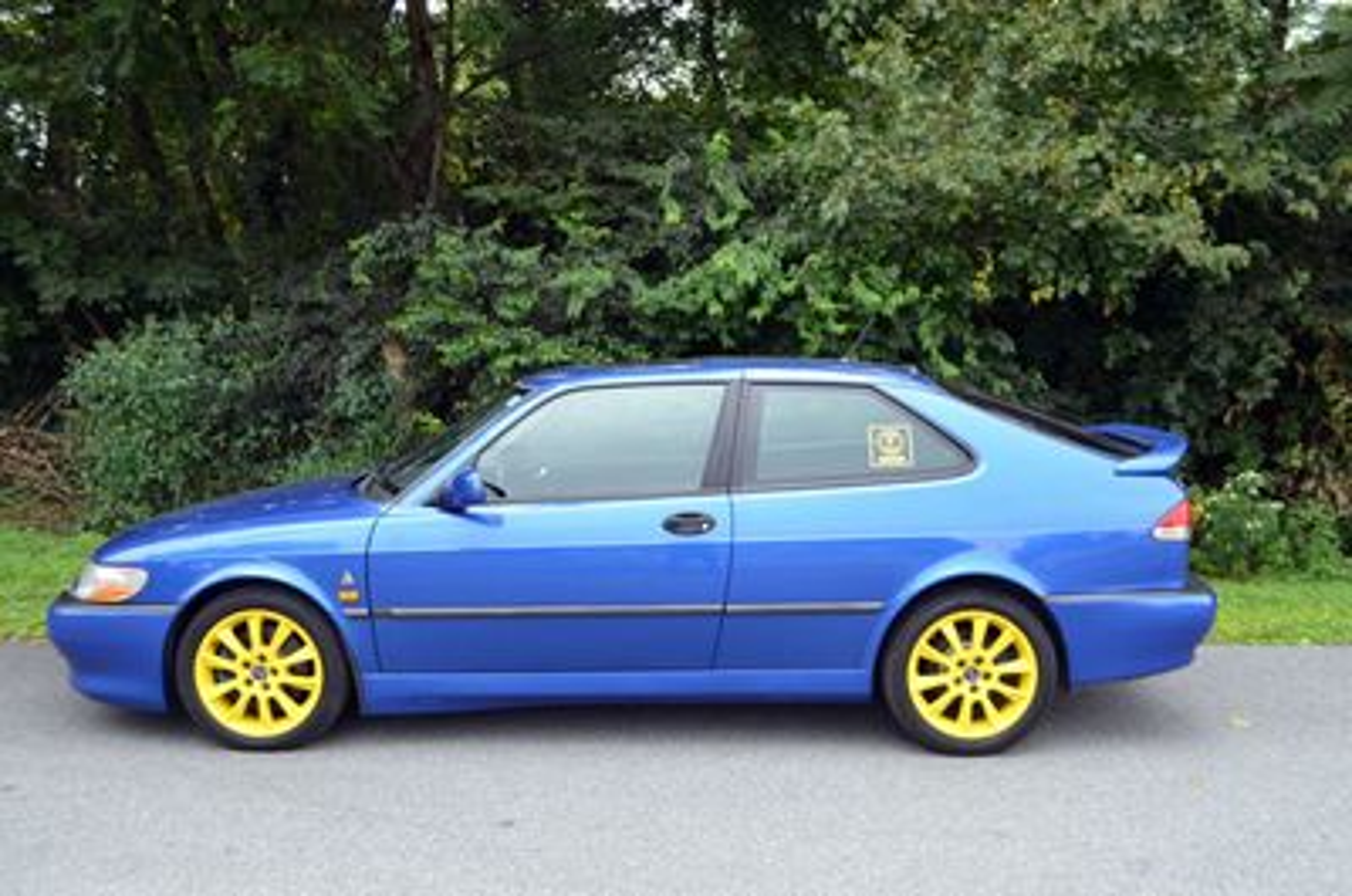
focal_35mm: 36
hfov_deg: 53.2
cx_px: 676
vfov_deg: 36.7
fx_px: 1349
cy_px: 448
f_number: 5.6
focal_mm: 24
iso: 220
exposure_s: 1/125
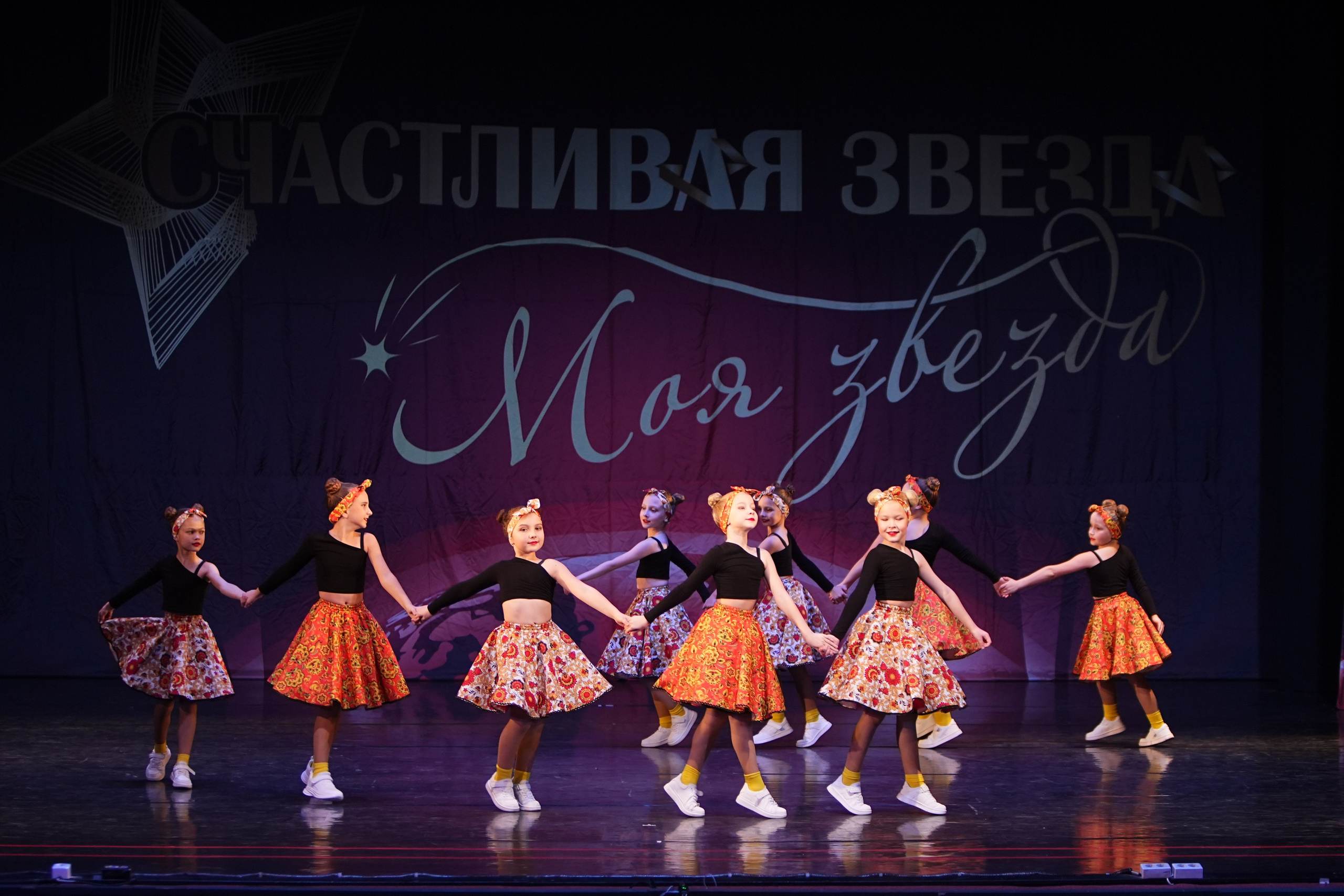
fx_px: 3920
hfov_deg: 19.5
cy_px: 448
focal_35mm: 105
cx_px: 672
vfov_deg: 13.0
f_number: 2.8
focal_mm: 70
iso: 1000
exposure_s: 1/400
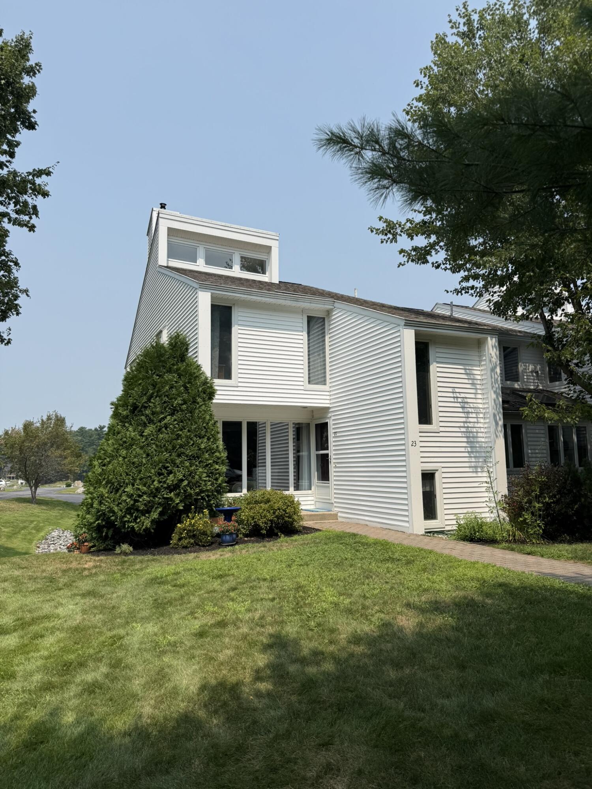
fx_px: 547
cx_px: 296
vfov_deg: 71.6
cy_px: 394
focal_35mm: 24
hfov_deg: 56.8
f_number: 1.78
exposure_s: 1/6173
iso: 80
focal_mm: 6.76
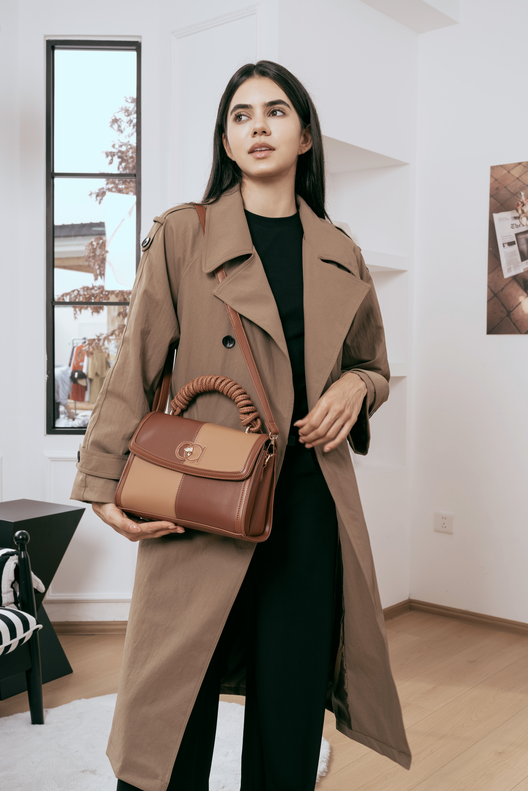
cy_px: 396
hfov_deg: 32.6
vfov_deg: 47.4
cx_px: 264
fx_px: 902
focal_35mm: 41
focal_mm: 41
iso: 200
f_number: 8
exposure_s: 1/125
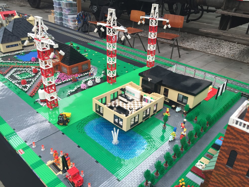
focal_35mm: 29
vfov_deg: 48.2
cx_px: 124
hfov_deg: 61.7
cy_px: 94
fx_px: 209
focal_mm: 4.15
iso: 40
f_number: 2.2
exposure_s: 1/50
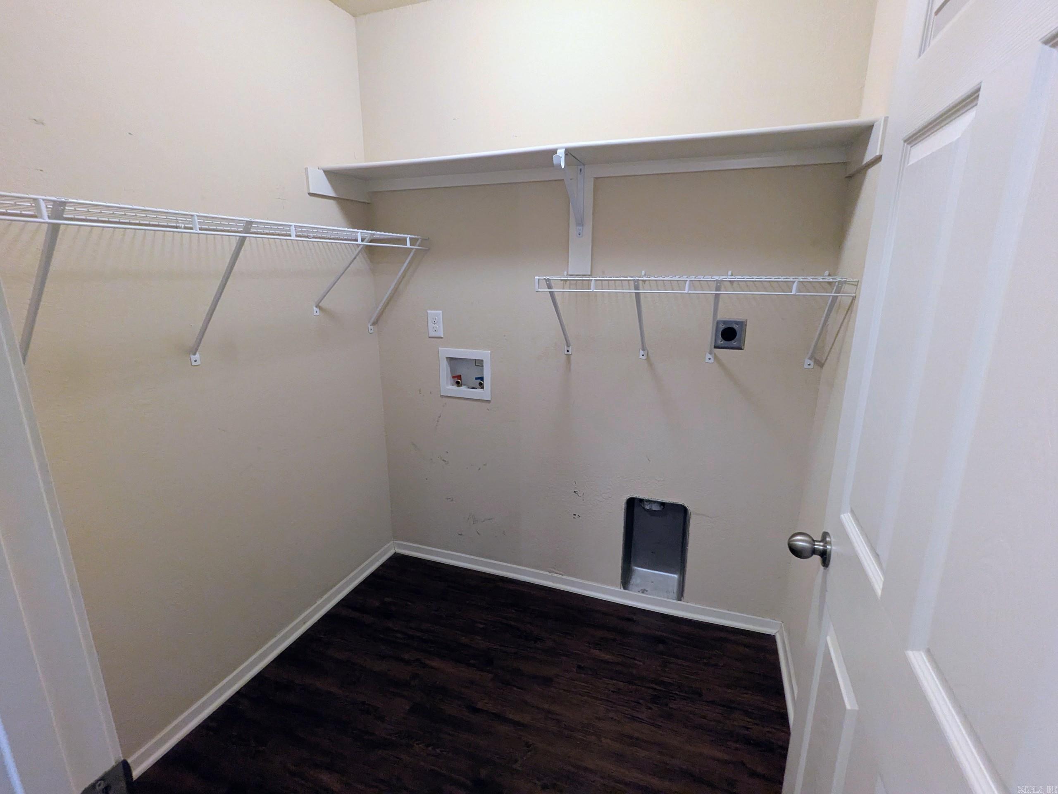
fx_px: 489
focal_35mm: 16
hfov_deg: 94.5
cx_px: 529
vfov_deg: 78.1
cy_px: 397
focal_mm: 2.35
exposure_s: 1/60
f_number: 2.2
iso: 461
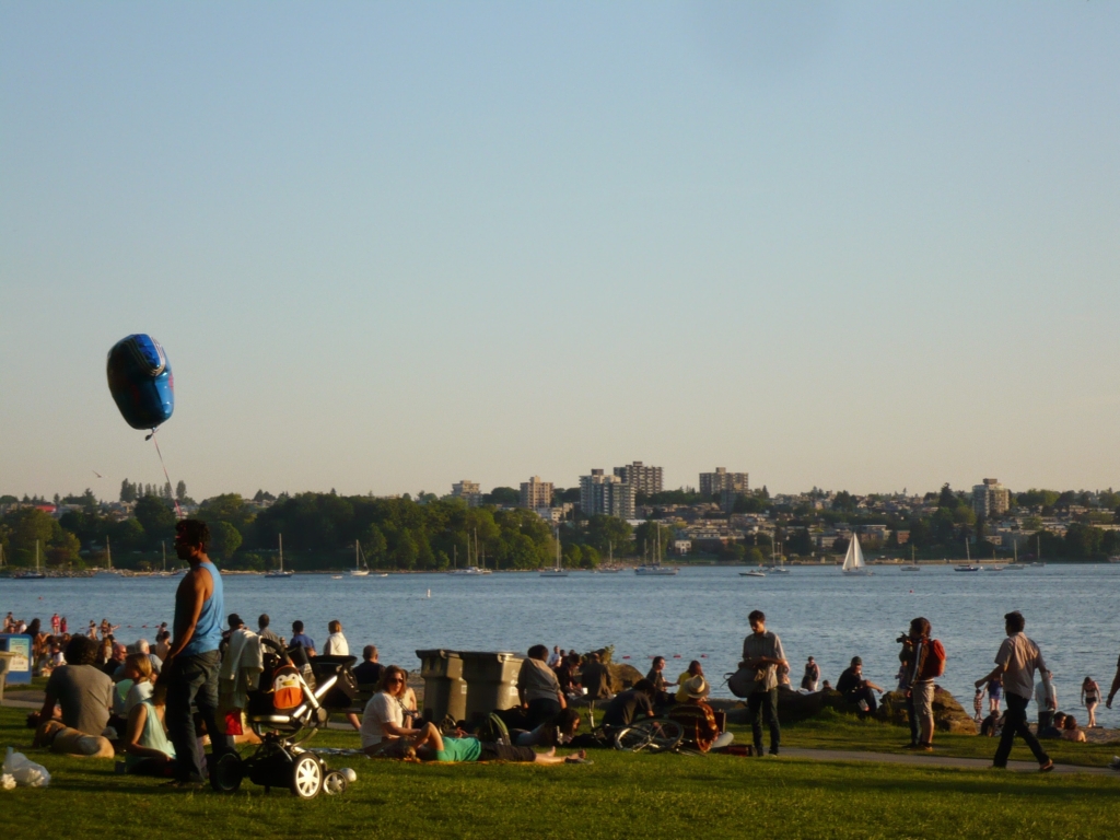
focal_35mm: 100
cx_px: 560
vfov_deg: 14.8
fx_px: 3235
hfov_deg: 19.6
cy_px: 420
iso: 100
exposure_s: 1/200
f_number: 5.6
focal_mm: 16.4
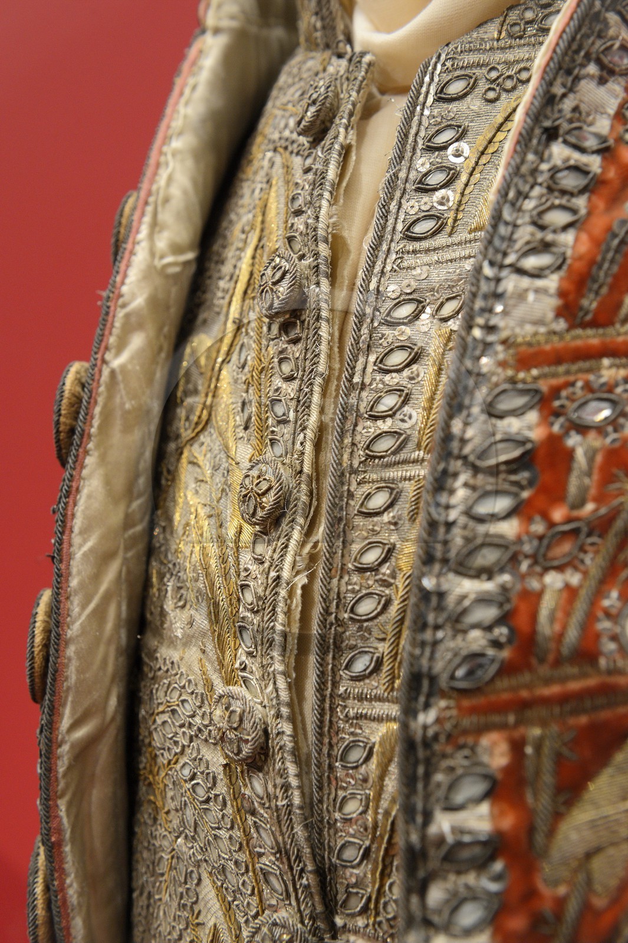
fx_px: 1100
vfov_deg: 46.4
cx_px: 314
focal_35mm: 42
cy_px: 472
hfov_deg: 31.9
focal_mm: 42
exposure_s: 1/5
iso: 1600
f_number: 8
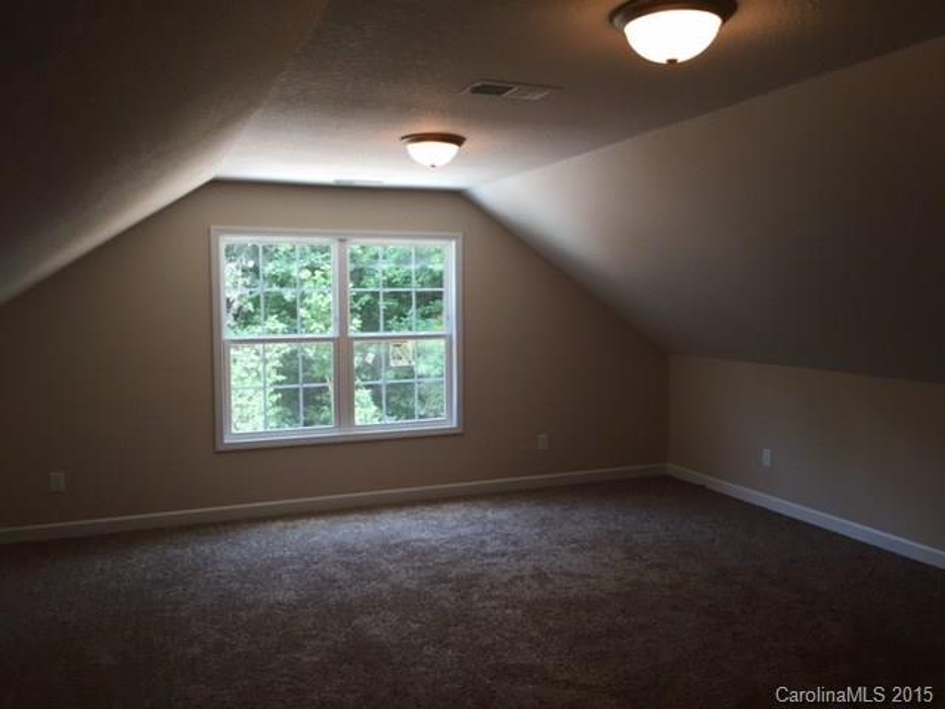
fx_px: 792
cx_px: 472
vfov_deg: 48.2
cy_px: 354
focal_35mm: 29
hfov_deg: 61.7
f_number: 2.2
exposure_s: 1/40
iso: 32
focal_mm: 4.15
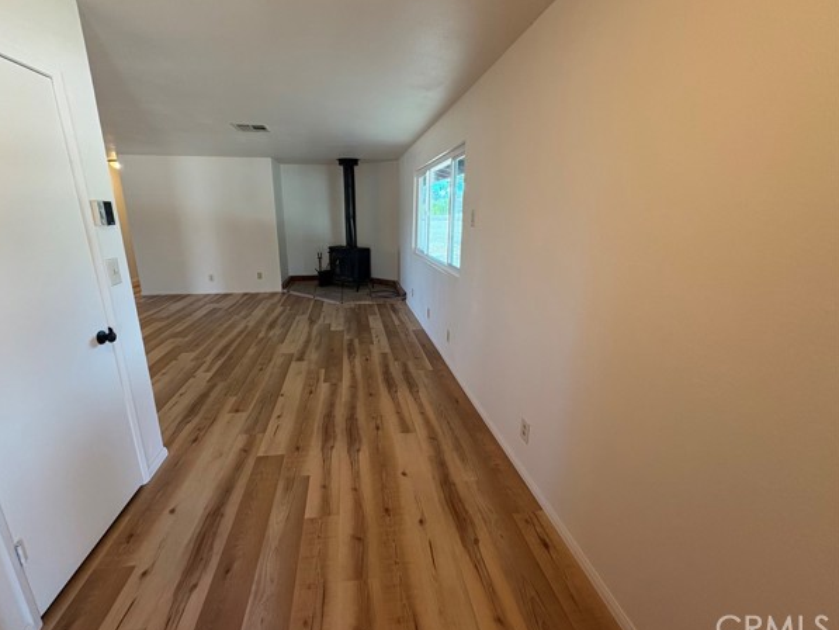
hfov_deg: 98.0
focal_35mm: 15
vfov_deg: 81.8
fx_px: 364
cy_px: 311
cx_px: 392
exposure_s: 1/120
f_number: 2.2
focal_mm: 2.22
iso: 320
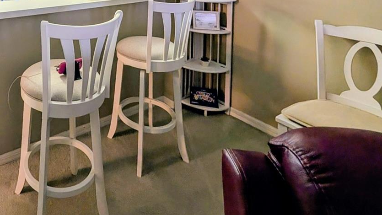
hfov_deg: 64.7
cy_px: -43
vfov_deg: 35.9
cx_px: 56
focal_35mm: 25
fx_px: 253
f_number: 1.7
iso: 78
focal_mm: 2.02
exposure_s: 1/40
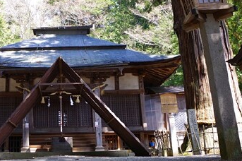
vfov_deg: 27.4
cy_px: 64
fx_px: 329
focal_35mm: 49
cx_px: 58
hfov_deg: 39.2
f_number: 5
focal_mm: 24
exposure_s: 1/40
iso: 100
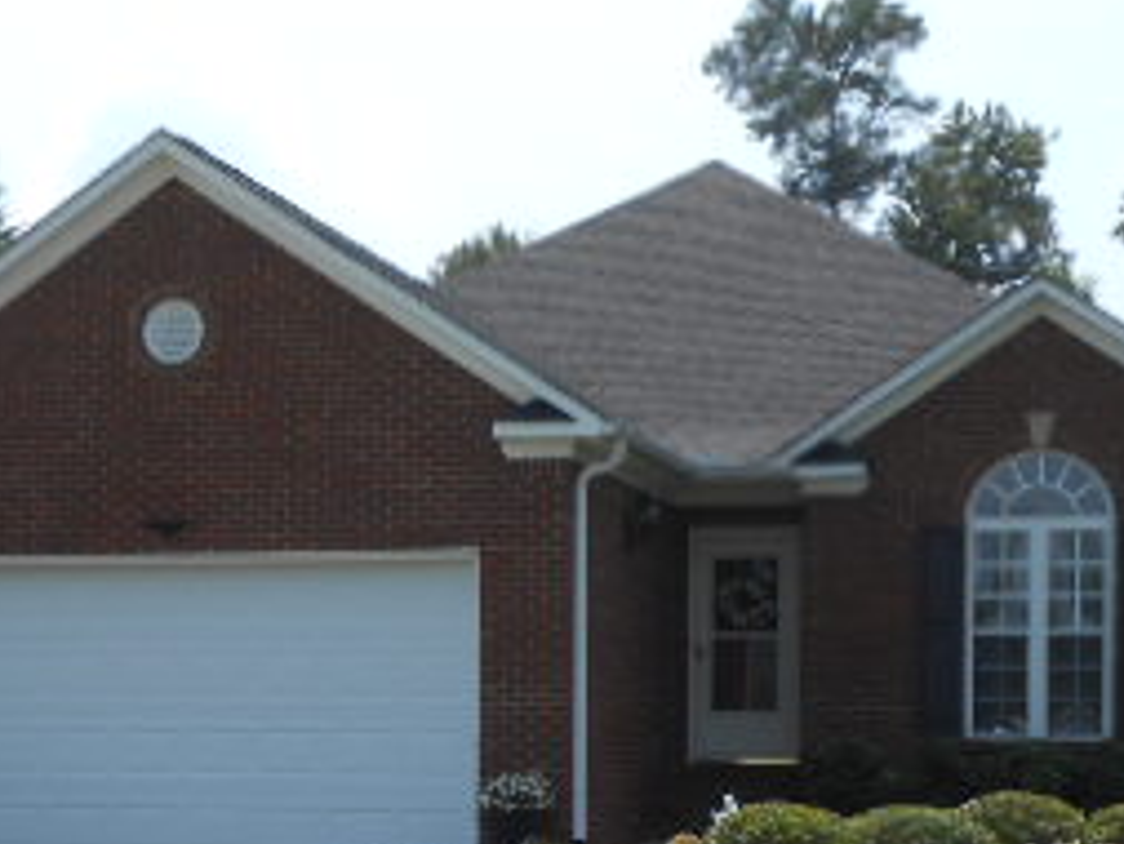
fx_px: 2794
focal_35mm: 86
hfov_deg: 22.6
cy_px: 773
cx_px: 320
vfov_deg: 16.9
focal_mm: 6
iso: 80
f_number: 3.9
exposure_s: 1/800
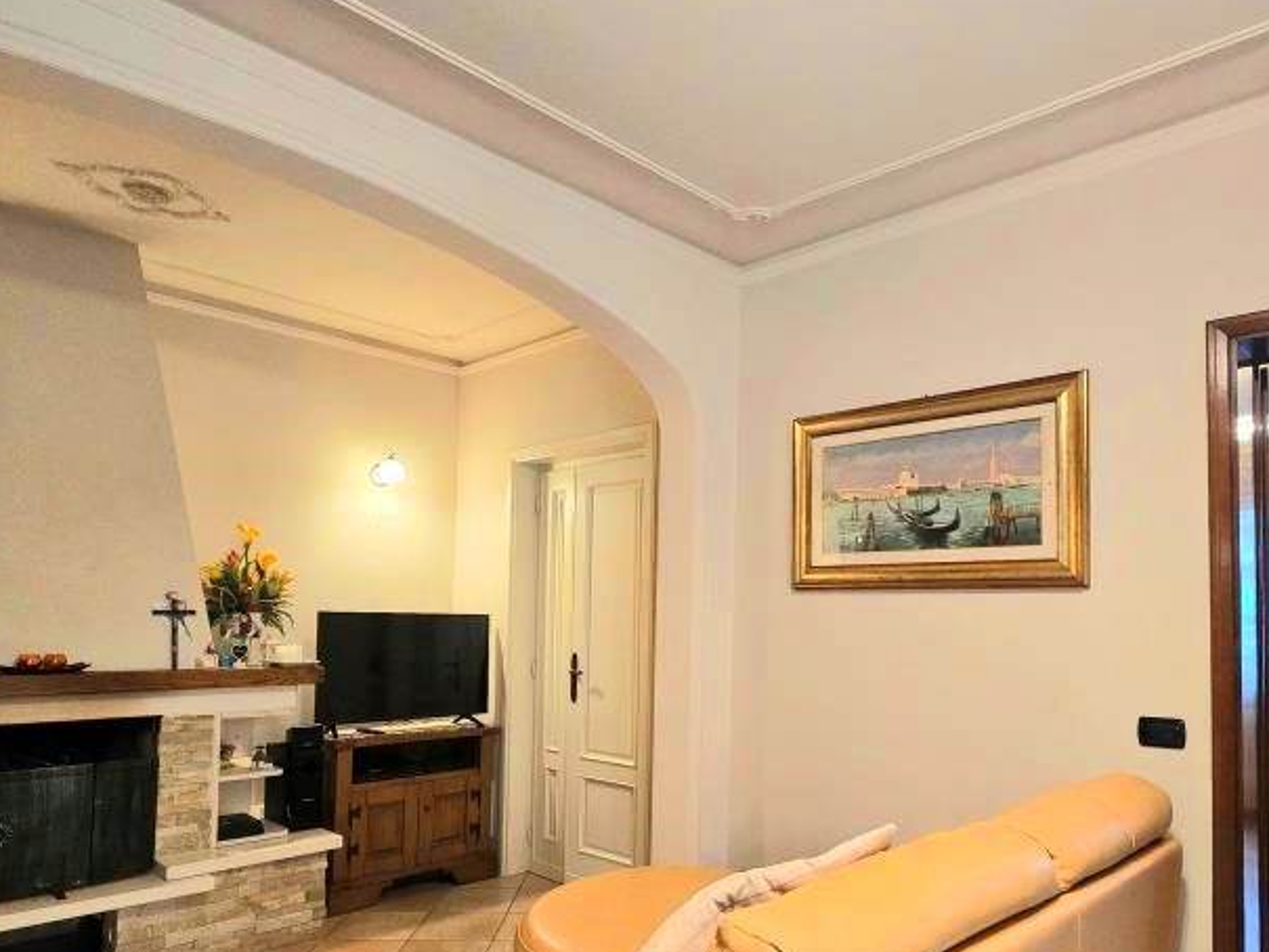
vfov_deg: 60.5
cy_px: 579
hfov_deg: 76.2
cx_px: 684
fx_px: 807
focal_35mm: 22
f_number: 2.2
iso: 320
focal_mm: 2.2
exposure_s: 1/50.3
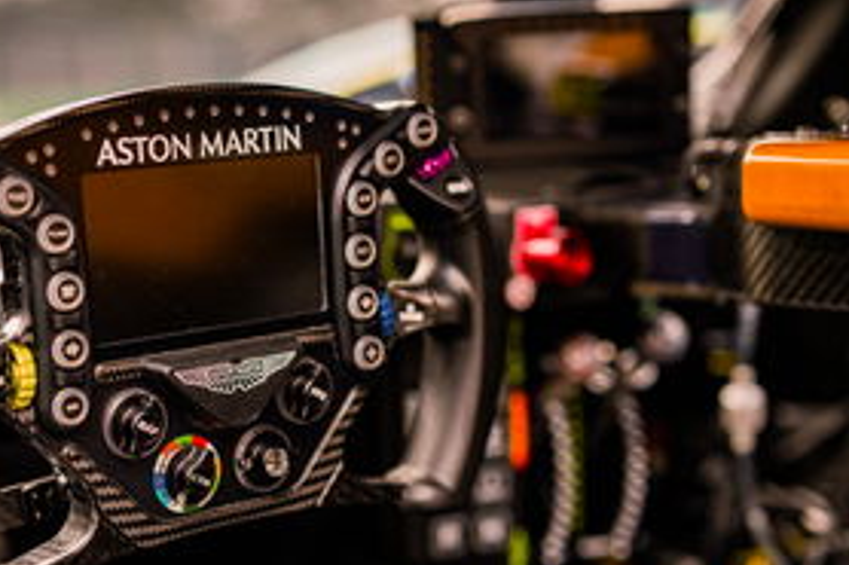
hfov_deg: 27.9
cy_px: 376
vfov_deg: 18.8
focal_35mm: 72
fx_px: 1697
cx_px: 290
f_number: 2.2
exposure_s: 1/200
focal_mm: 50
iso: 320
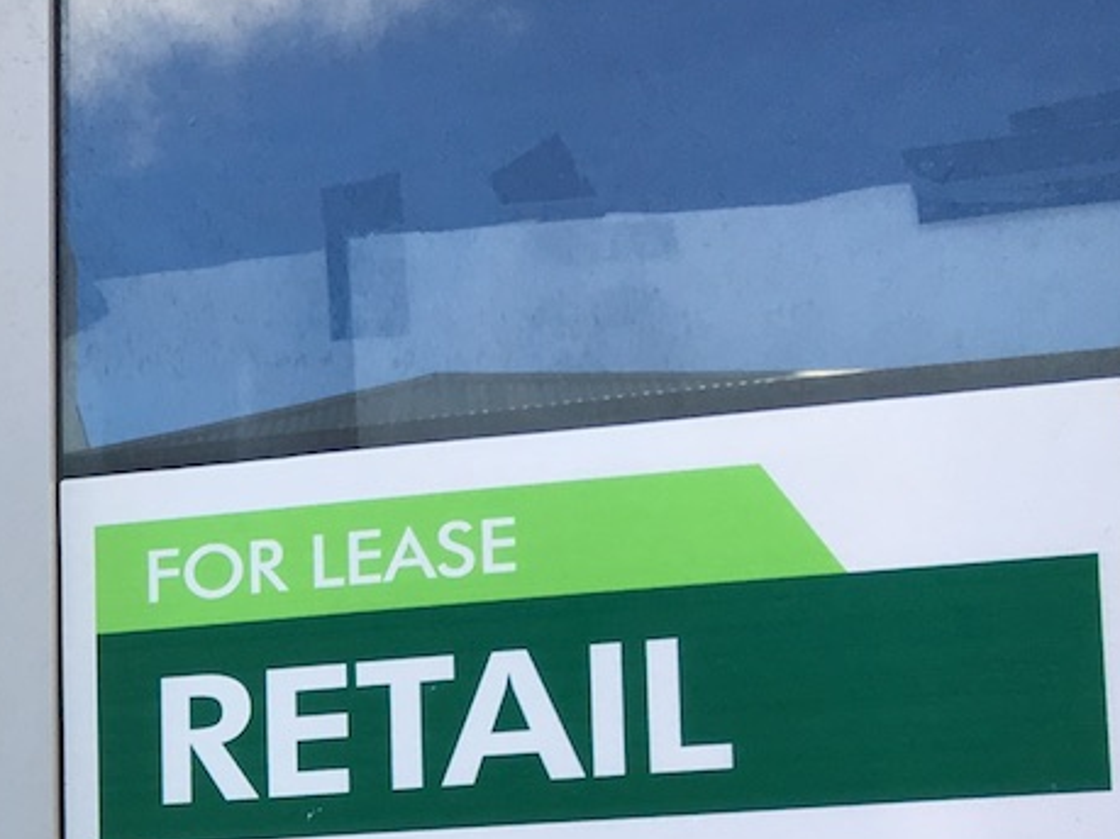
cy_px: 1134
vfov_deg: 15.4
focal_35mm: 91
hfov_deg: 19.0
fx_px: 2944
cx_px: -542
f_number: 2.2
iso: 25
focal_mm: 4.15
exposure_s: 1/301
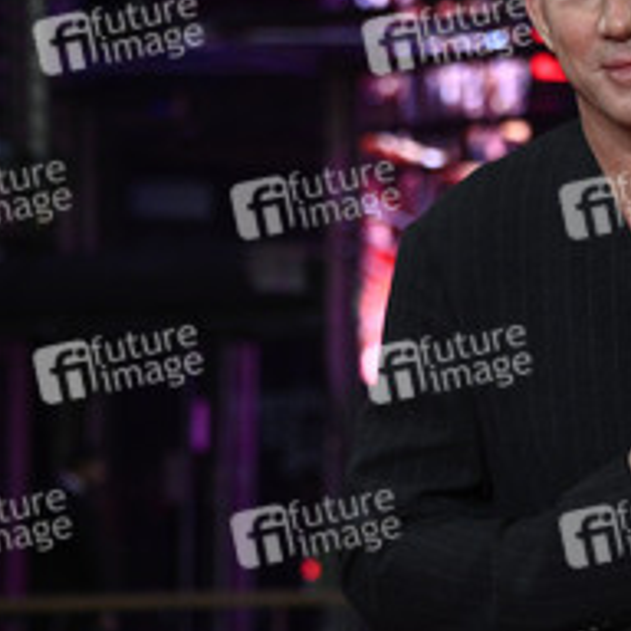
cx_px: 689
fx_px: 4310
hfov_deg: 8.3
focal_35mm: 209
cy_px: 283
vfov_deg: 8.4
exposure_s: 1/250
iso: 4000
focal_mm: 105
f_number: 5.6
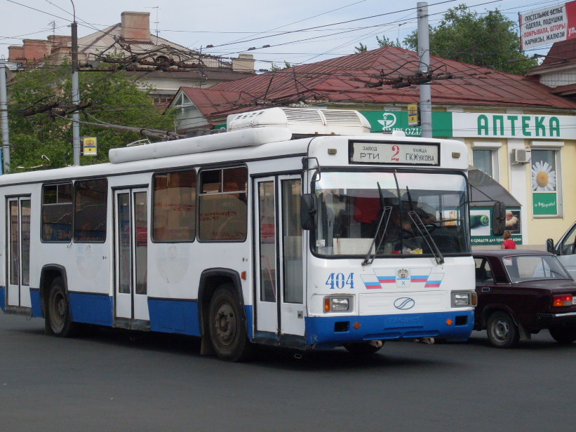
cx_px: 280
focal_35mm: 101
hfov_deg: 19.4
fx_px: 1681
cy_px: 196
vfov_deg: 14.6
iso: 80
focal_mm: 13.5
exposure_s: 1/750
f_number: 4
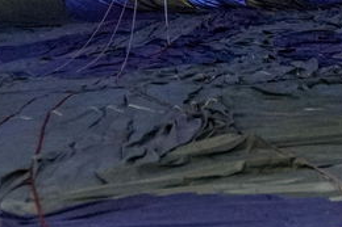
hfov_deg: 11.1
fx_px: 1737
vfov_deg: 7.3
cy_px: -186
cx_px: -3
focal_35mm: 183
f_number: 2.8
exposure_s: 1/320
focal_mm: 34
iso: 1250
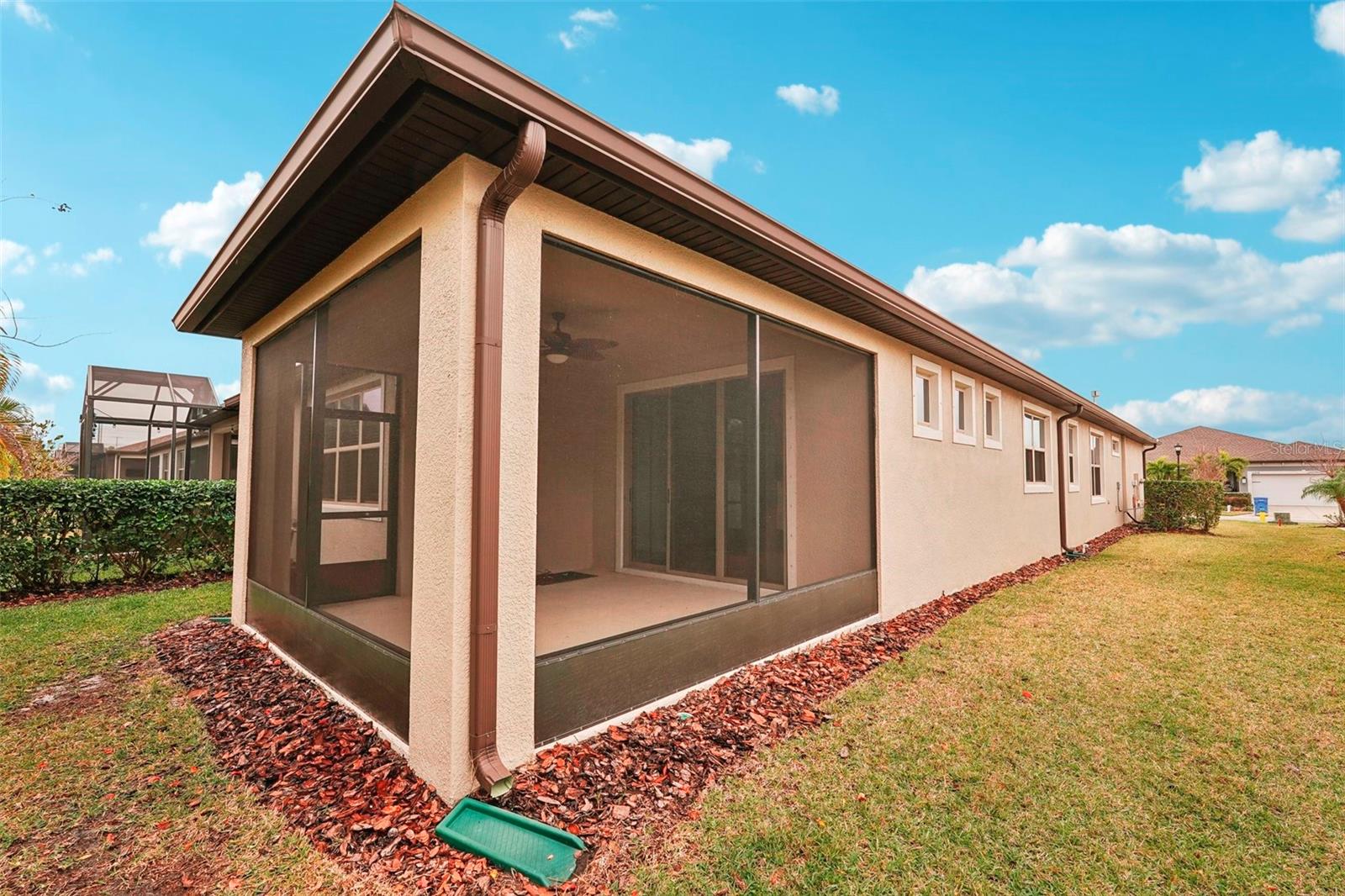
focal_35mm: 16
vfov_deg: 73.7
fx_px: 598
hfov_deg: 96.7
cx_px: 672
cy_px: 448
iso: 400
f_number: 8
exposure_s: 1/250
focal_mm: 16
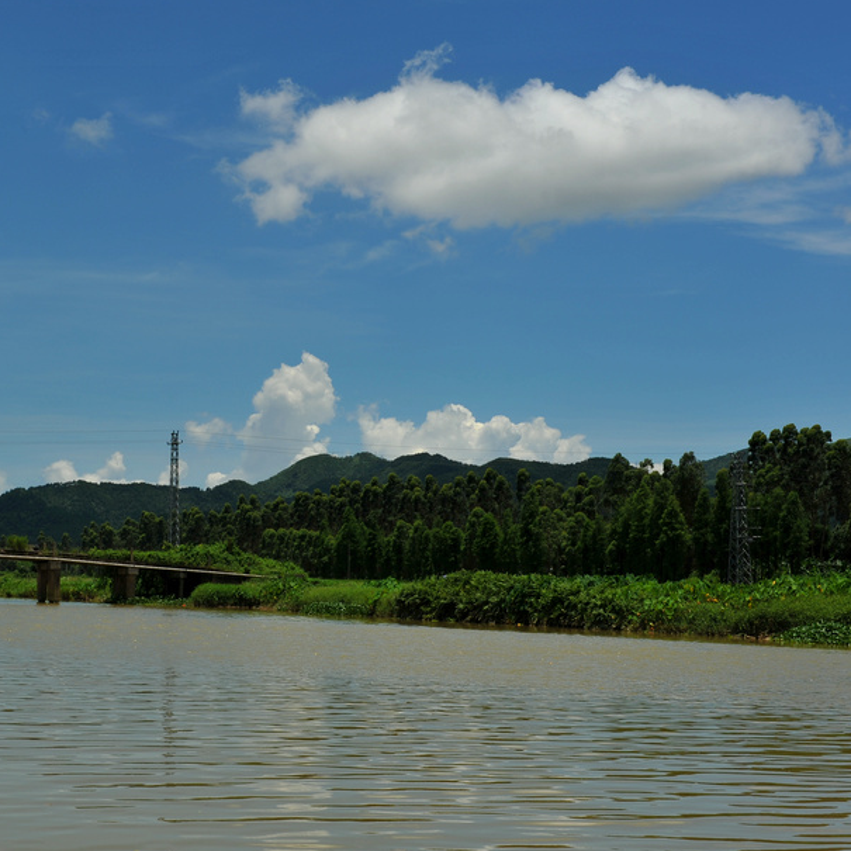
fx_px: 1919
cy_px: 449
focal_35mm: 69
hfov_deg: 24.6
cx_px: 176
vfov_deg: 25.0
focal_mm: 48
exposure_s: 1/320
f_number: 13
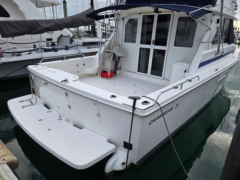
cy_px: 90
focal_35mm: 23
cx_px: 120
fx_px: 159
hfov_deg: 73.9
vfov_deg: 58.9
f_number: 1.7
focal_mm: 6.3
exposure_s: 1/1576
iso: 80
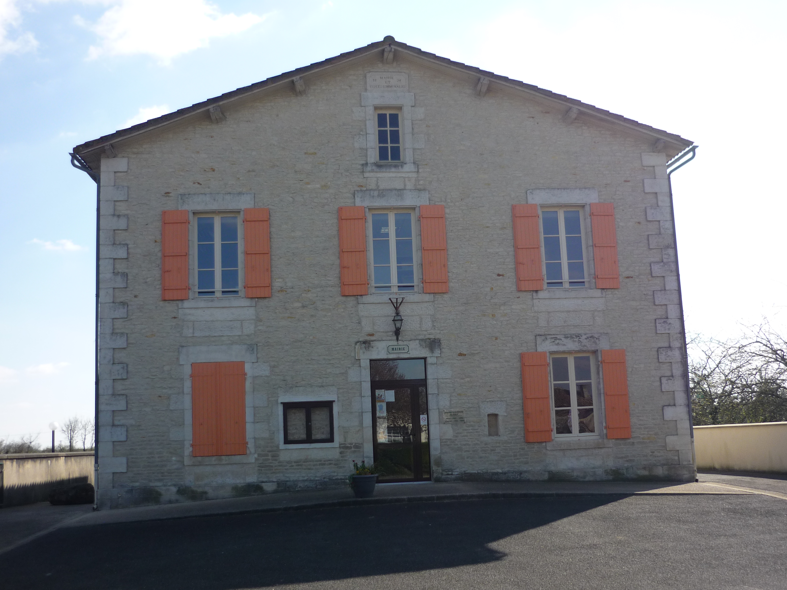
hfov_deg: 51.4
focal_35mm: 36
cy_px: 295
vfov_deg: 39.7
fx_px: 818
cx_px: 394
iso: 100
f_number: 8
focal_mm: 6
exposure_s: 1/160
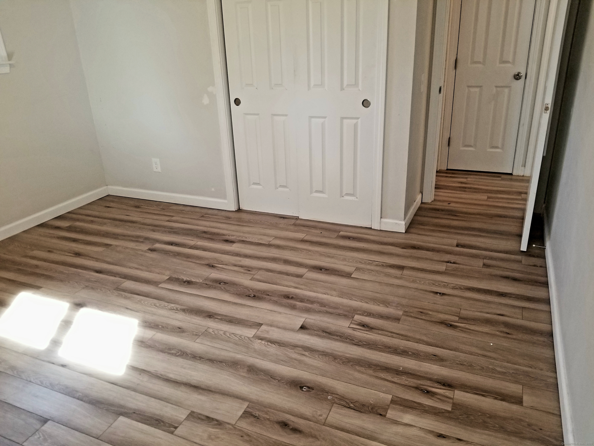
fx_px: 446
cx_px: 297
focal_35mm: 26
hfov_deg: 67.3
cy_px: 223
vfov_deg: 53.1
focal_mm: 4.25
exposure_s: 1/60
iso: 125
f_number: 1.7
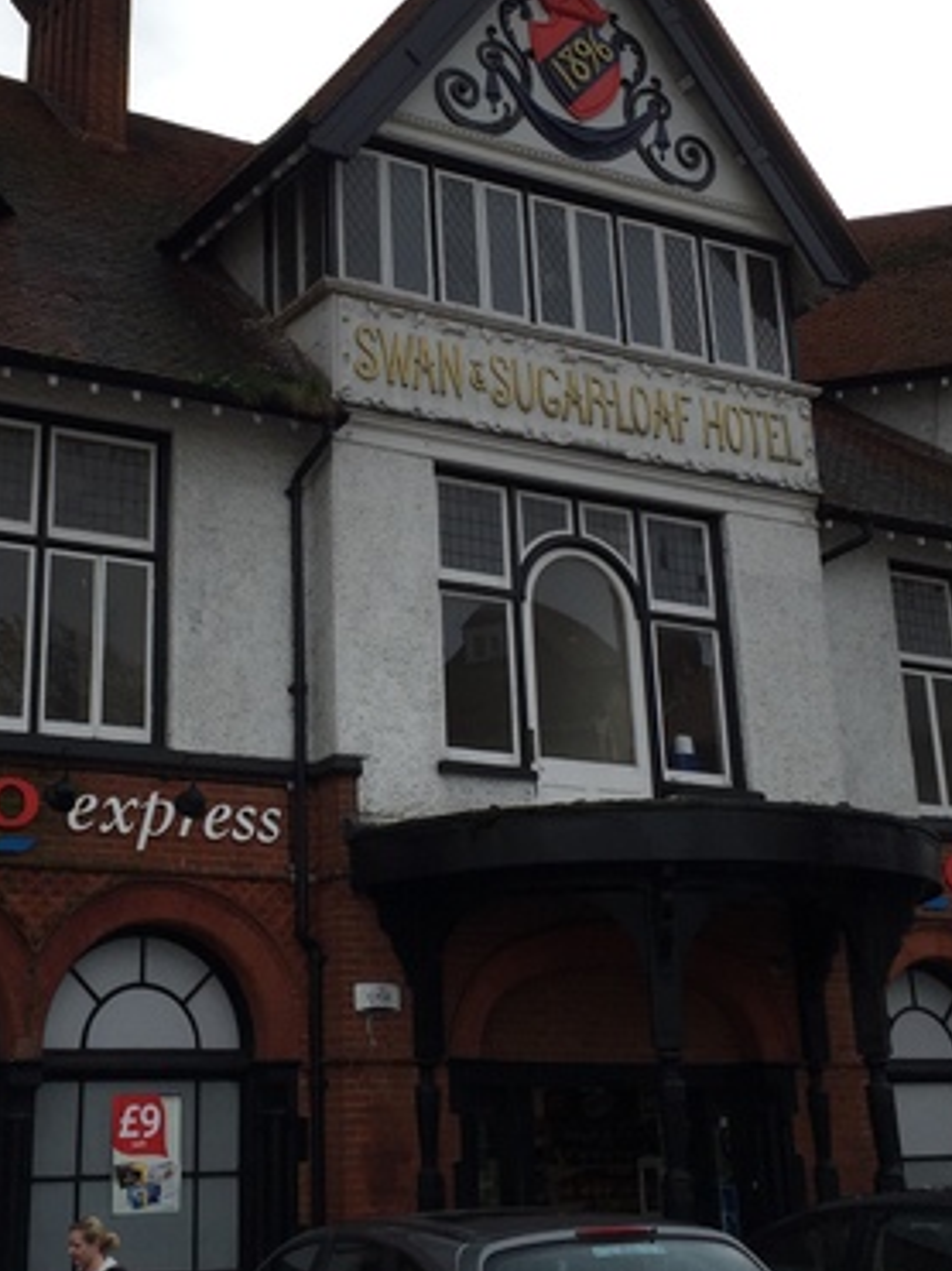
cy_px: 500
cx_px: 339
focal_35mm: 50
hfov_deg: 28.9
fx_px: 1835
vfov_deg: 38.0
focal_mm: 4.15
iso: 32
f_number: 2.2
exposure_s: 1/2475
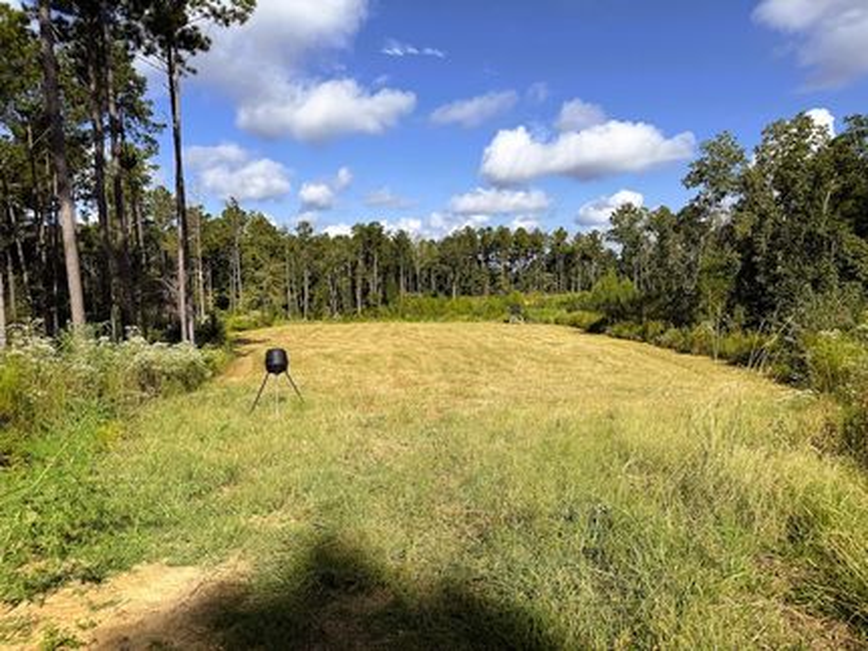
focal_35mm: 24
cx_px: 434
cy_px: 326
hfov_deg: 71.6
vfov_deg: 56.8
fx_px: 602
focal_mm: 6.76
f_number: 1.78
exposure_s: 1/4975
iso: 80
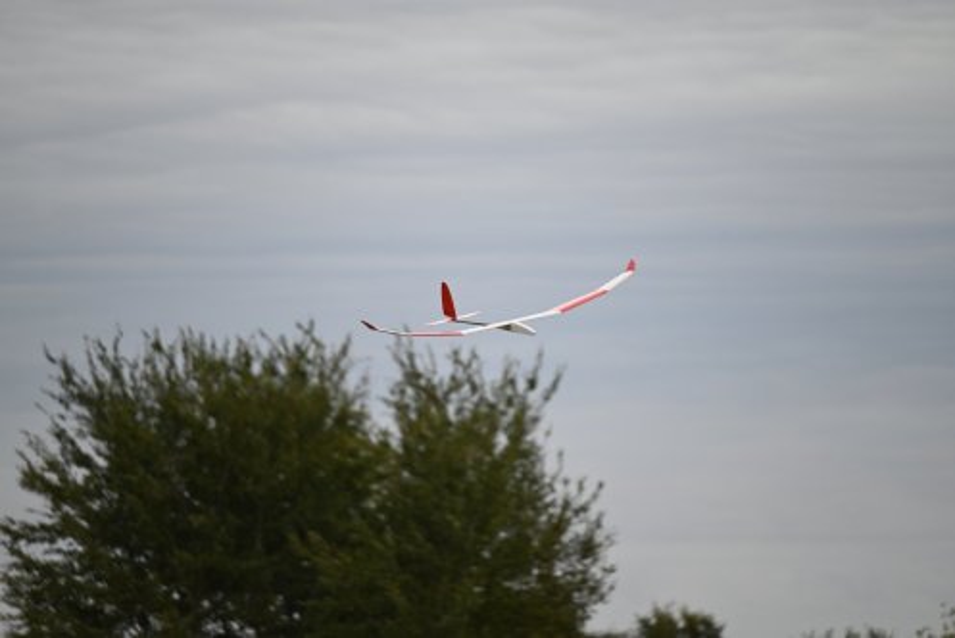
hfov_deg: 5.2
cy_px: 319
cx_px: 478
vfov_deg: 3.4
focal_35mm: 400
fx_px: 10617
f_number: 6.3
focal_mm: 400
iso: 640
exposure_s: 1/1600
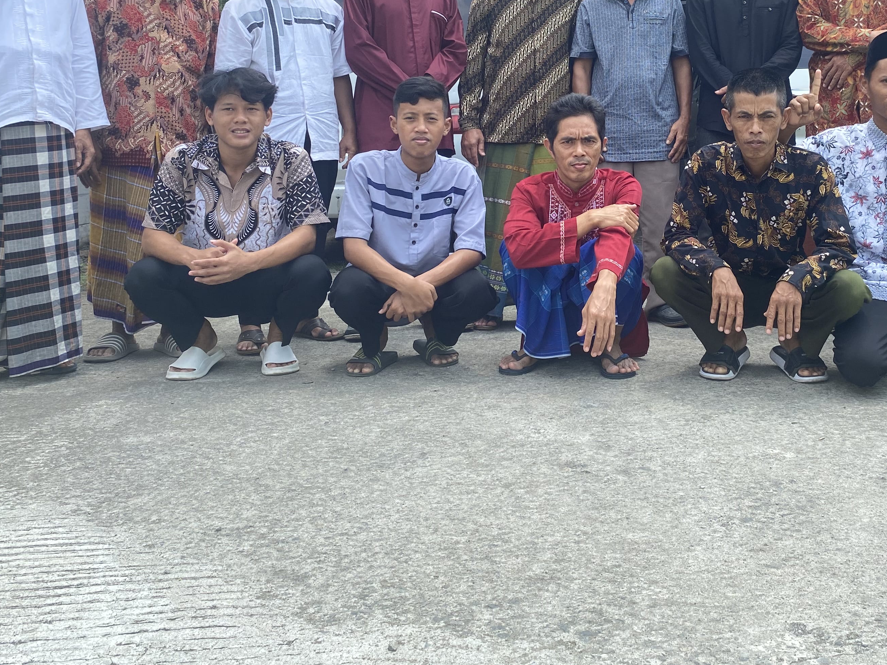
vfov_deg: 35.2
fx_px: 1025
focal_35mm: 40
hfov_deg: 46.3
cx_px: 570
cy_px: 168
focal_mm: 4.25
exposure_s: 1/1124
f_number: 1.8
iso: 32
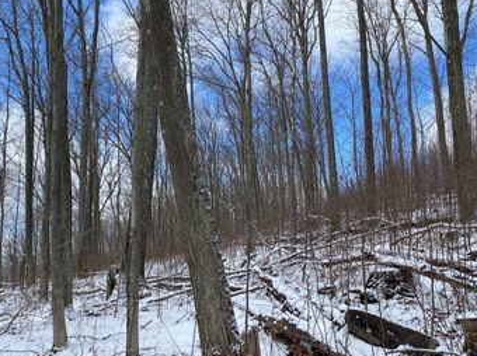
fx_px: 454
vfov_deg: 42.7
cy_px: 211
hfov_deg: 55.4
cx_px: 221
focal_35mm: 33
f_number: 1.8
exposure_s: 1/2358
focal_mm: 4.25
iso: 32
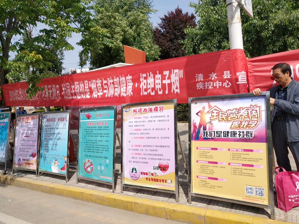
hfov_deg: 60.0
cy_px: 112
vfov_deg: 46.8
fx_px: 259
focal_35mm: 30
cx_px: 150
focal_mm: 3.95
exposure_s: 1/2998
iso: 50
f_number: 1.8
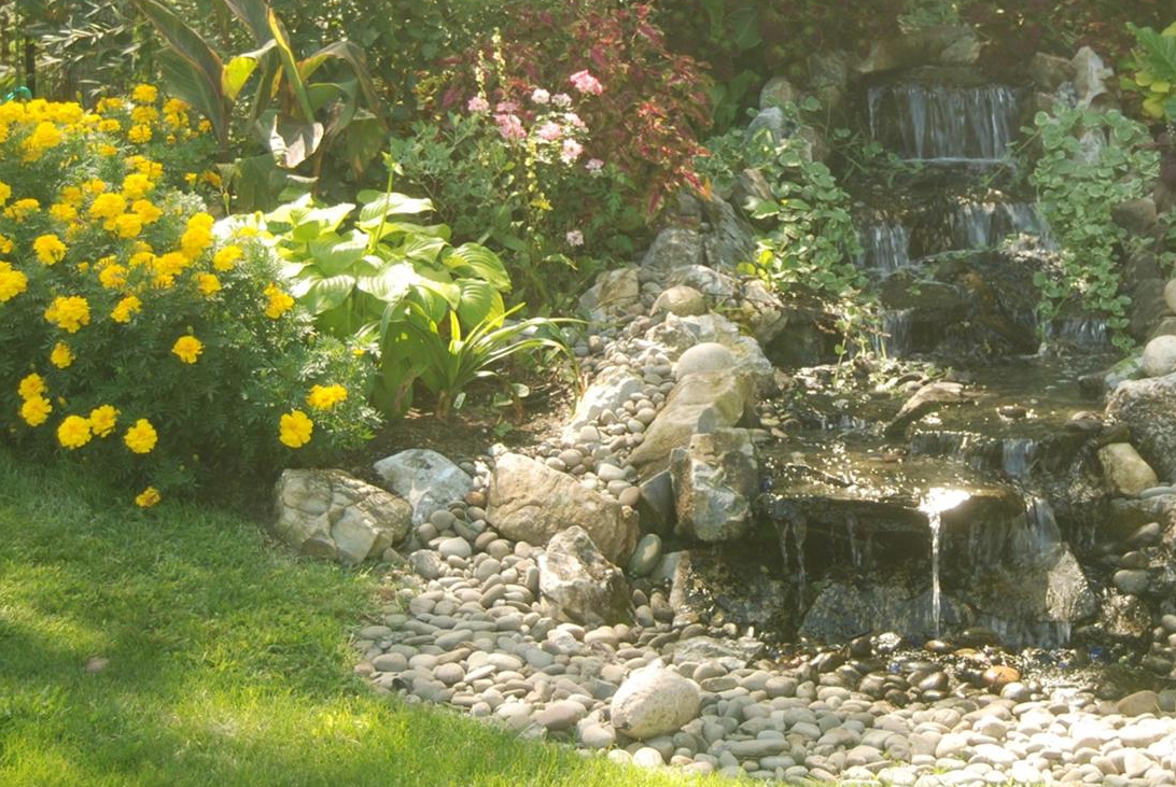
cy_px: 123
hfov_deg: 22.4
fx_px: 2944
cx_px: 878
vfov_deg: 15.1
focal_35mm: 90
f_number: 4.5
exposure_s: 1/60
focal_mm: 32
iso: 200
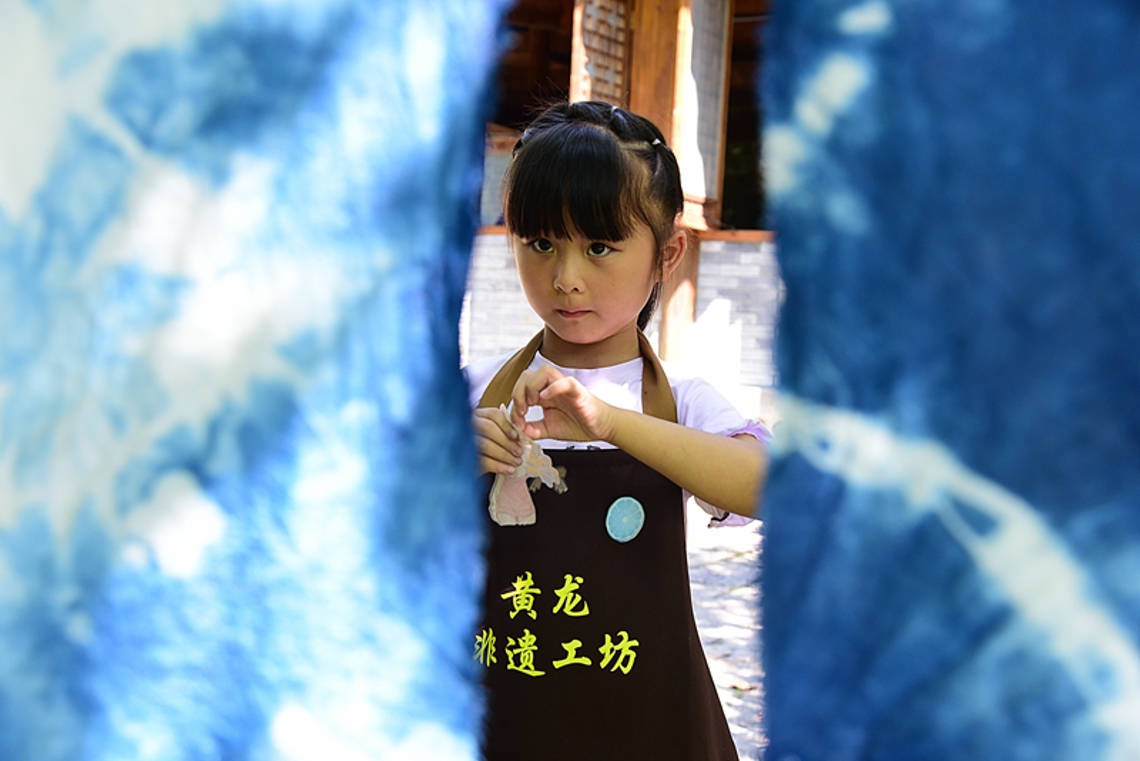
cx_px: 570
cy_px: 380
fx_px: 1584
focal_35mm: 50
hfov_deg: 39.6
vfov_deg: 27.0
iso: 900
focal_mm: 50
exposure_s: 1/160
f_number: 5.6
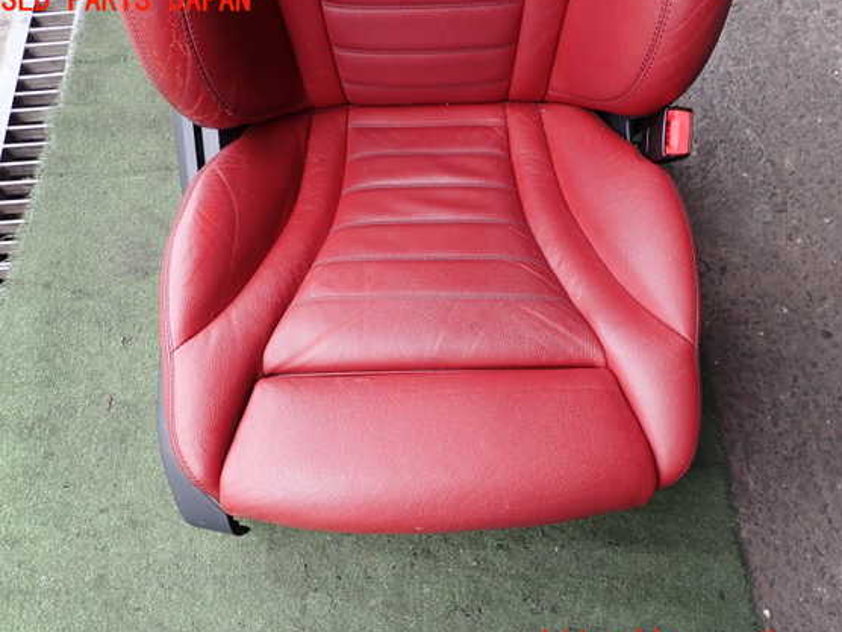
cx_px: 430
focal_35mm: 27
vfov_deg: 51.4
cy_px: 323
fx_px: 657
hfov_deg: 65.3
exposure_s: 1/125
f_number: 2.8
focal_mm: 4.5
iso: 100
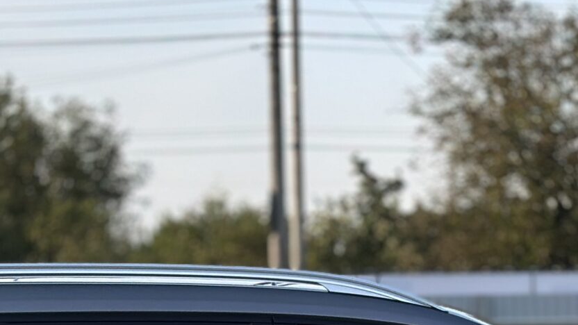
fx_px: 2468
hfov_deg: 13.4
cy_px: 560
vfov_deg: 7.3
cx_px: 356
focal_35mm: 161
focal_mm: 6.86
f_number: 1.78
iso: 80
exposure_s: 1/1613
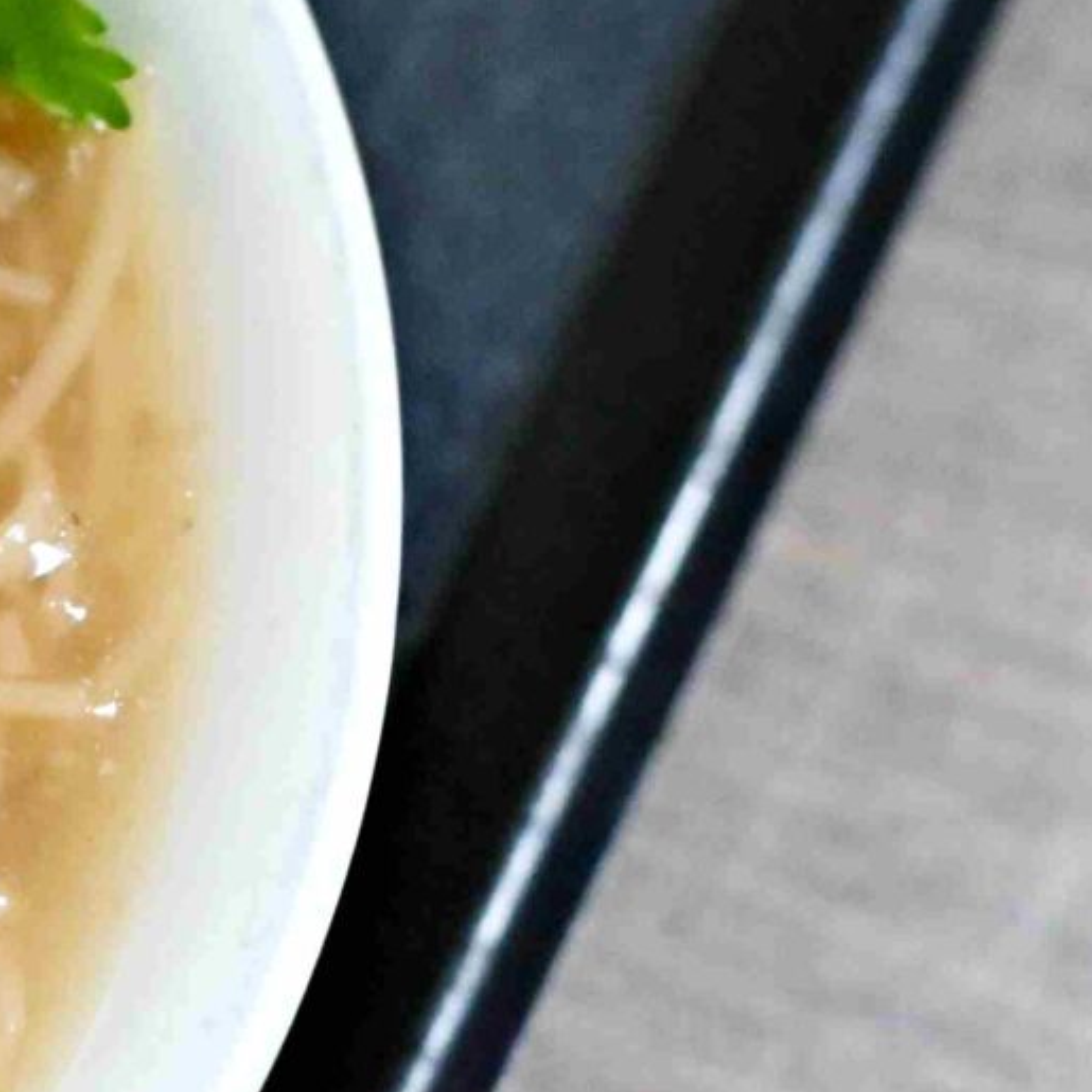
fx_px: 11314
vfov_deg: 5.5
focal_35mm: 317
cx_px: -1262
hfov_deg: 5.4
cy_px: 311
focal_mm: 50
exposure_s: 1/200
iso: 3600
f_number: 3.2
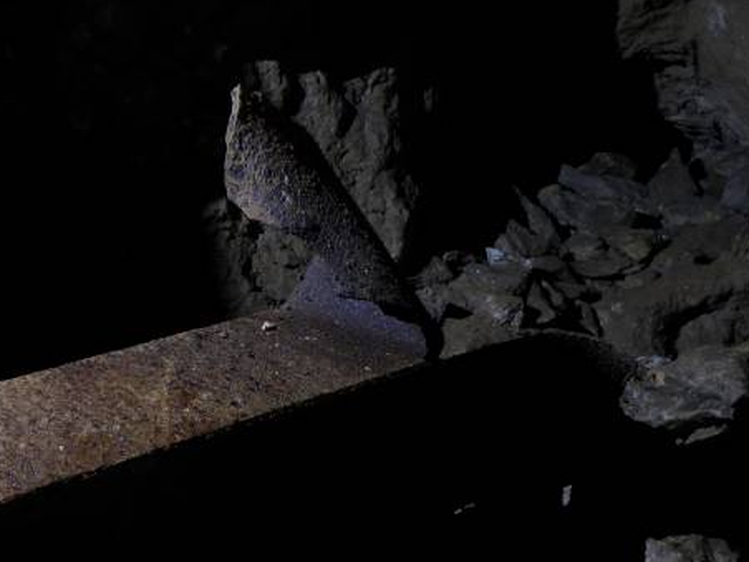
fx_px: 1493
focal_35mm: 69
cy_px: 454
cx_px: 280
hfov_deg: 28.1
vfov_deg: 21.0
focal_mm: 6.6
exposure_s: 2
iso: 80
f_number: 3.5
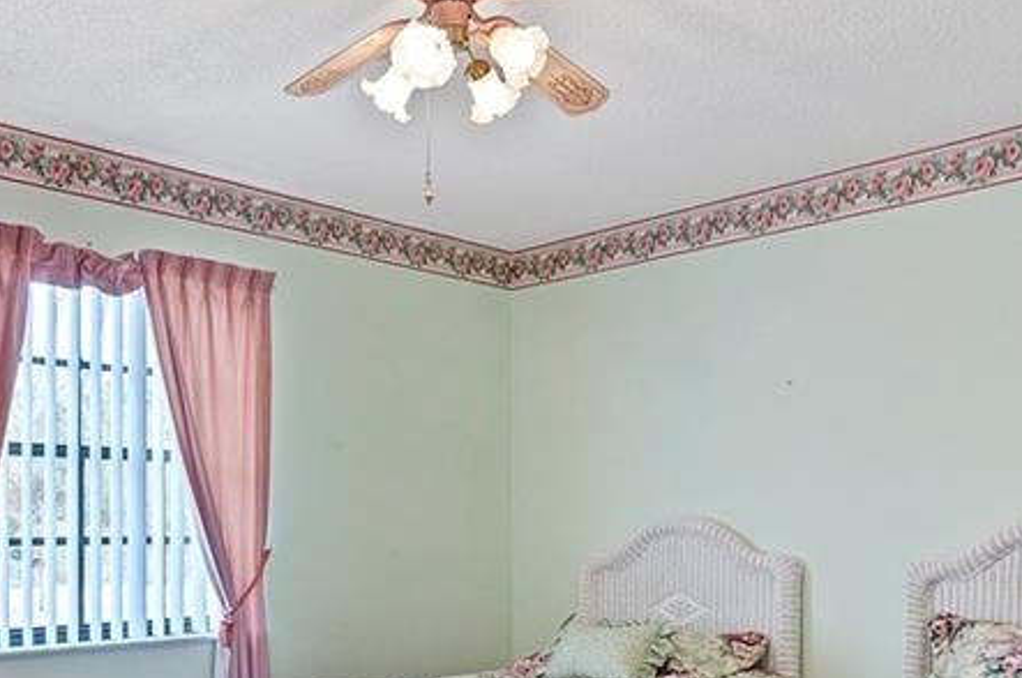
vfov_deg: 35.0
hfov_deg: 51.7
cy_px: 518
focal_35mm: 37
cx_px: 422
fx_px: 1049
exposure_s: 1/13
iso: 320
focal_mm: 16
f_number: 8
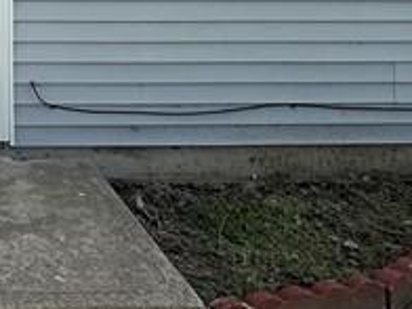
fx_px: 869
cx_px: -172
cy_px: -170
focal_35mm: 73
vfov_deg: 17.8
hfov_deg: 22.7
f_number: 2.2
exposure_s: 1/1511
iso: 50
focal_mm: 2.22
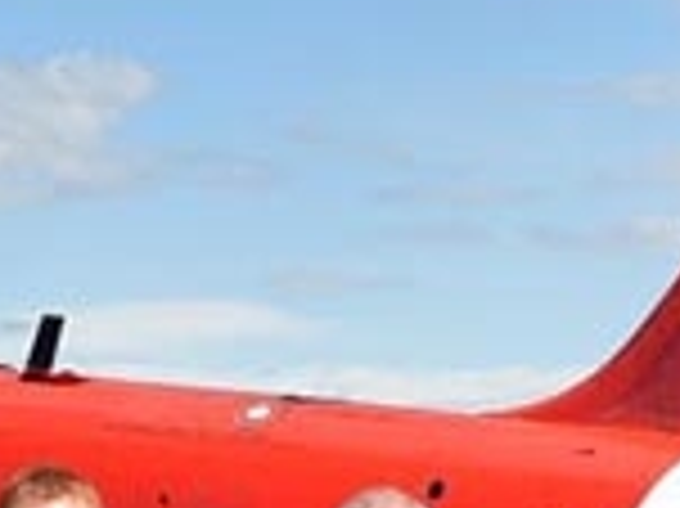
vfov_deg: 6.2
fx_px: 4727
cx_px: 594
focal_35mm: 241
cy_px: 360
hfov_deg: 8.2
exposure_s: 1/320
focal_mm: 21
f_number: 9
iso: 100
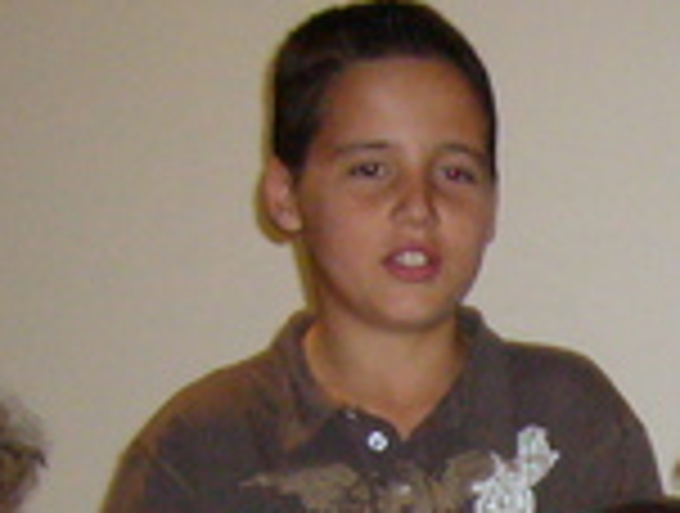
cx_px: 991
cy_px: 1040
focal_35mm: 148
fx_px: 2914
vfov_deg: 9.4
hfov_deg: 12.7
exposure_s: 1/30
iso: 200
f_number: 2.8
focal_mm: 5.8
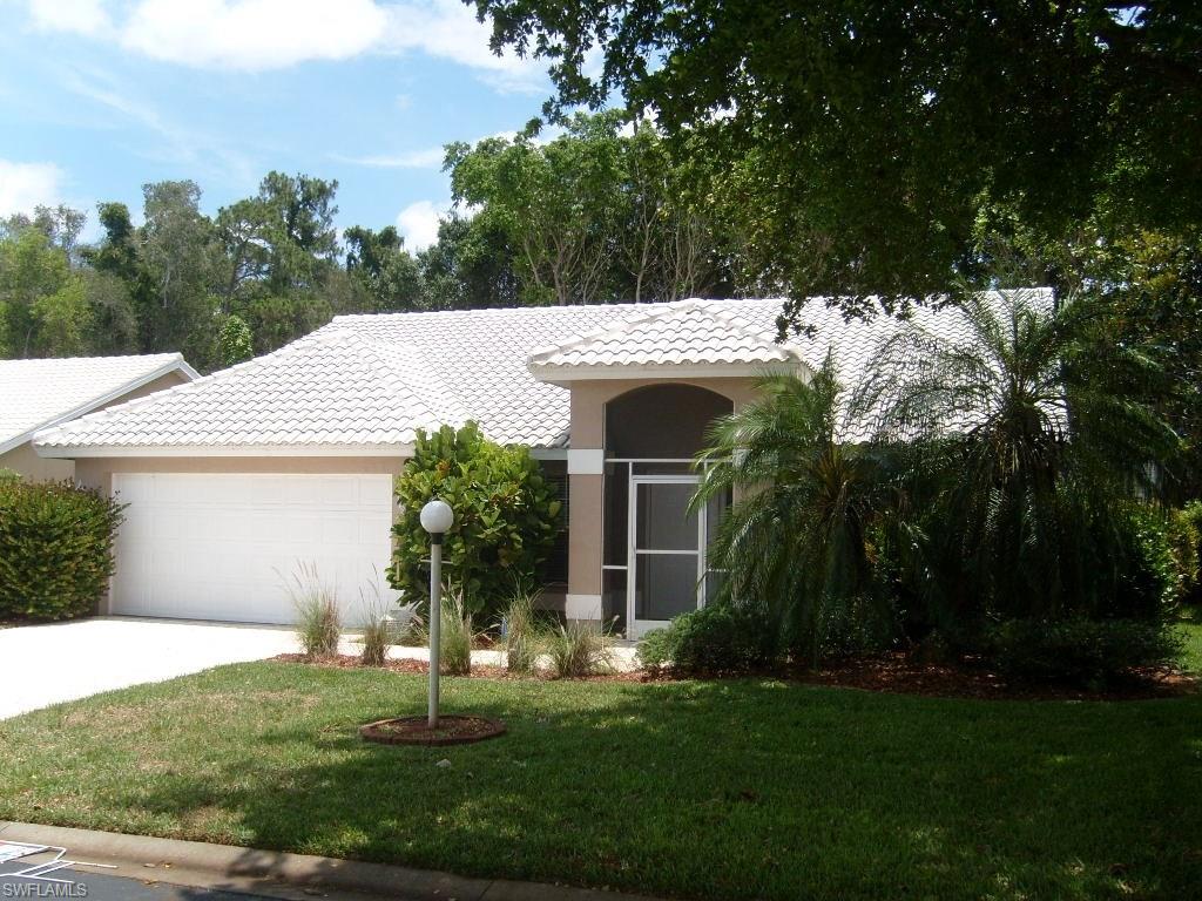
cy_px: 450
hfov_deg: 52.6
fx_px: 1215
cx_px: 601
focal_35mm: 35
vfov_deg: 40.7
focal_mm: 5.8
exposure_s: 1/250
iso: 80
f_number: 7.1
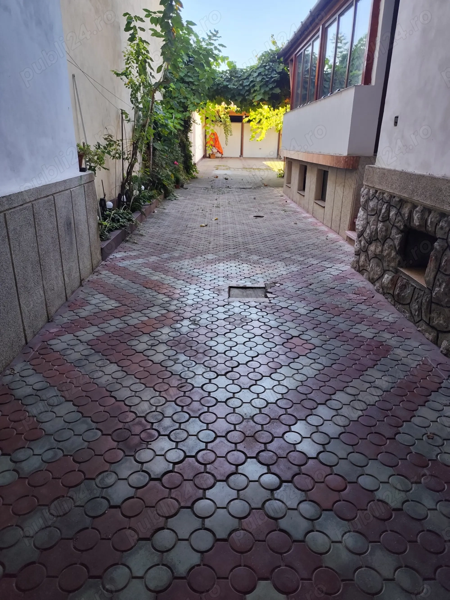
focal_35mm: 23
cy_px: 300
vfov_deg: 73.9
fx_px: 399
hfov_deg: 58.9
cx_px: 225
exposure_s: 1/100
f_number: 1.65
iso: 50
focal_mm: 6.19
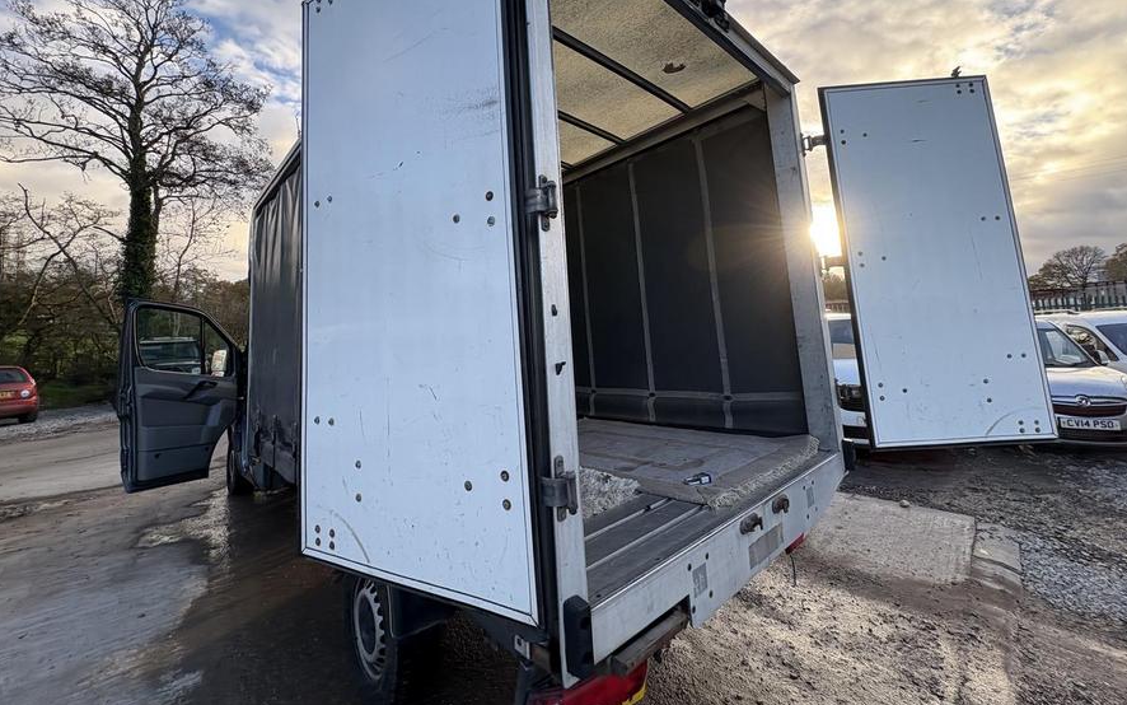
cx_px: 566
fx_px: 461
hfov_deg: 101.5
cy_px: 283
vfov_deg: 74.0
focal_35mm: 15
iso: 40
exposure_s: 1/232
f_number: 2.2
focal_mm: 2.22
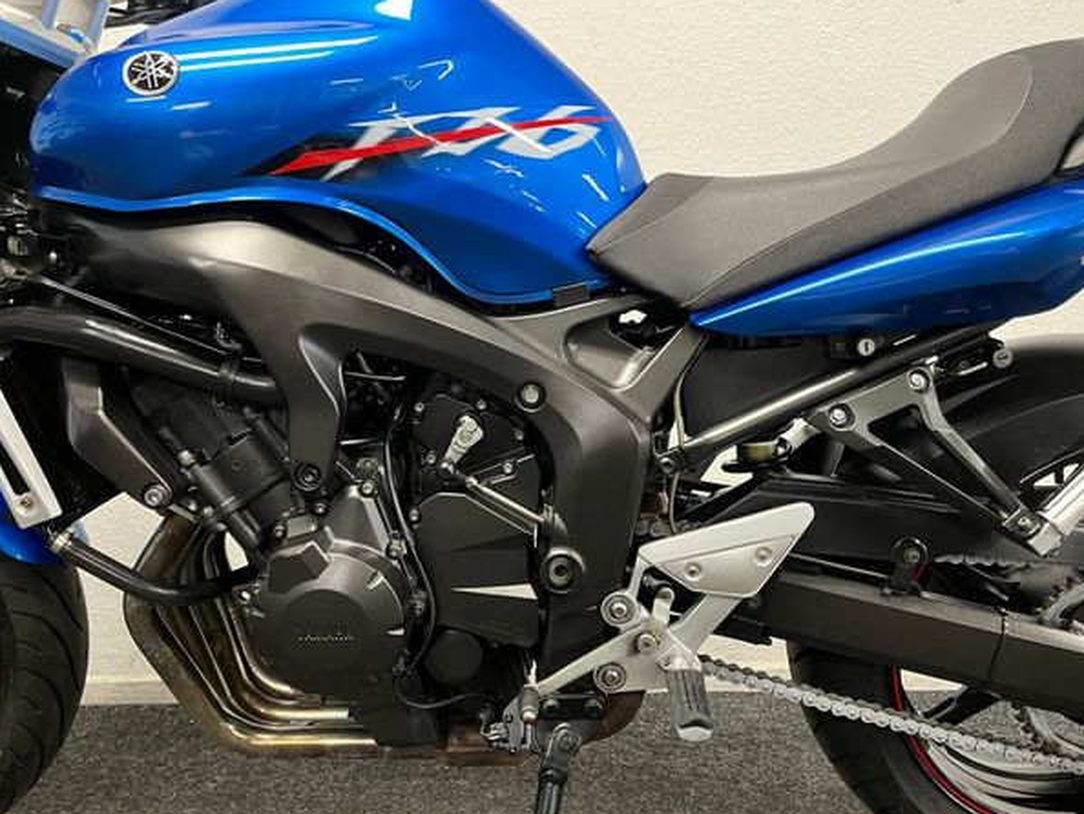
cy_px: 416
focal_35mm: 28
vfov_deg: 49.8
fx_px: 877
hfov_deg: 63.4
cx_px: 524
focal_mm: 5.1
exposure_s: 1/50
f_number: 1.6
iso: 500
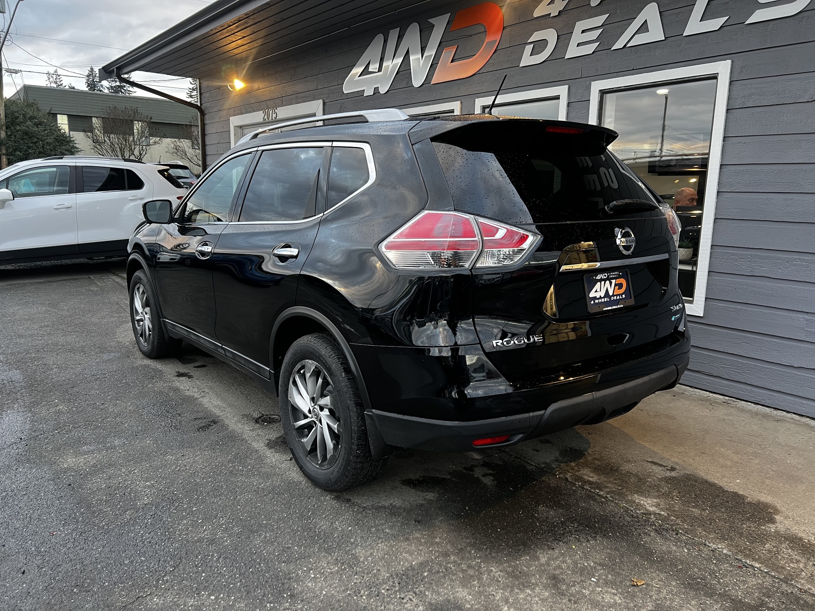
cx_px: 408
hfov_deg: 67.3
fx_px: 612
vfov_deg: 53.1
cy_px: 306
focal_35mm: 26
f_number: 1.5
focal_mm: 5.7
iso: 100
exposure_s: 1/60
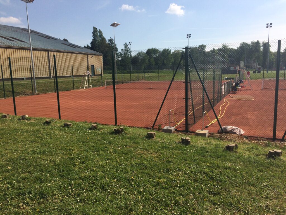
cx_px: 143
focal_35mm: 29
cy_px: 108
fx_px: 240
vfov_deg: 48.2
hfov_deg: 61.7
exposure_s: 1/3731
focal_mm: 4.15
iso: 32
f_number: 2.2
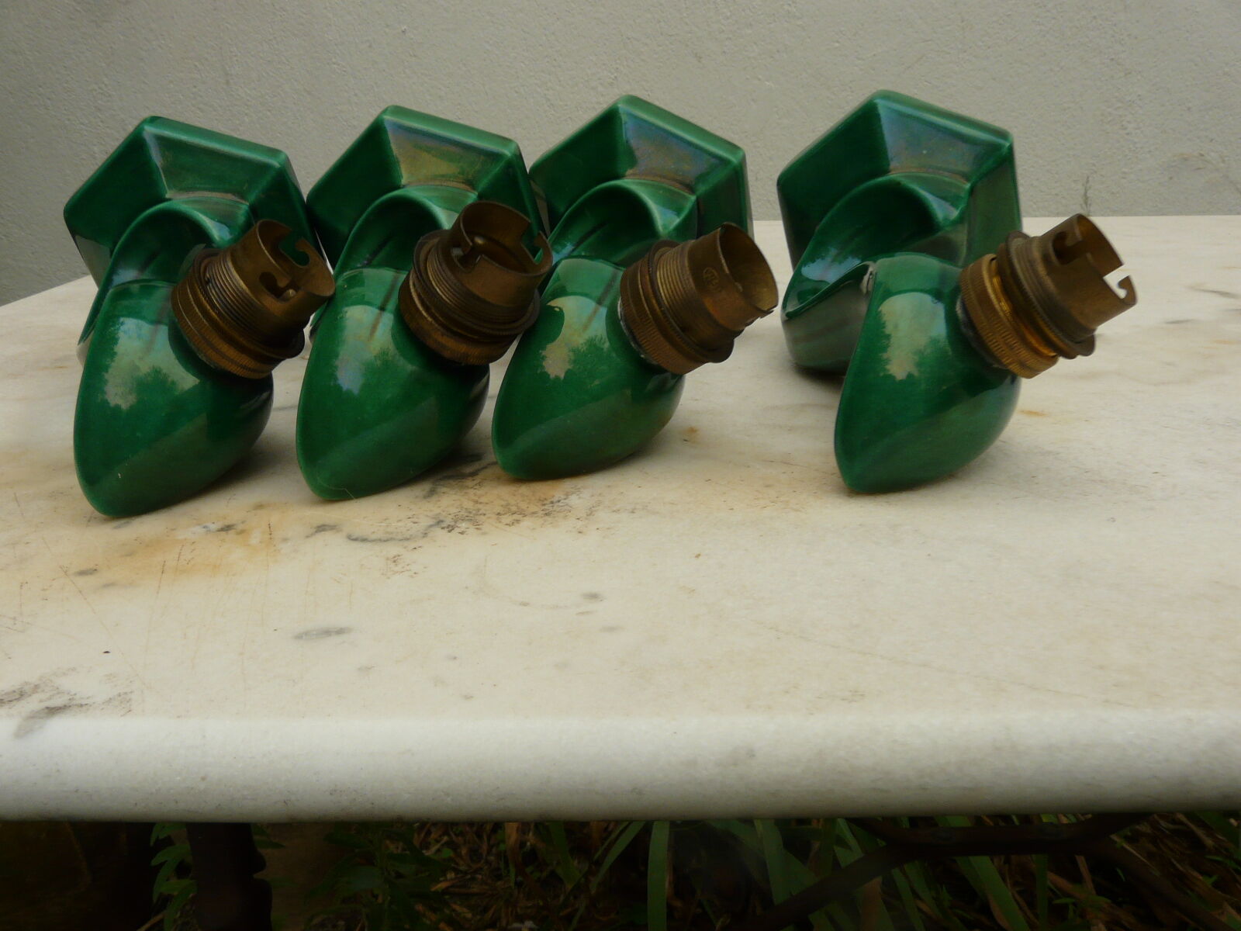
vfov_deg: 49.7
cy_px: 466
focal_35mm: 28
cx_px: 620
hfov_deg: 63.4
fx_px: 1004
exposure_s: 1/30
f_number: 5.6
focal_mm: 4.6
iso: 100
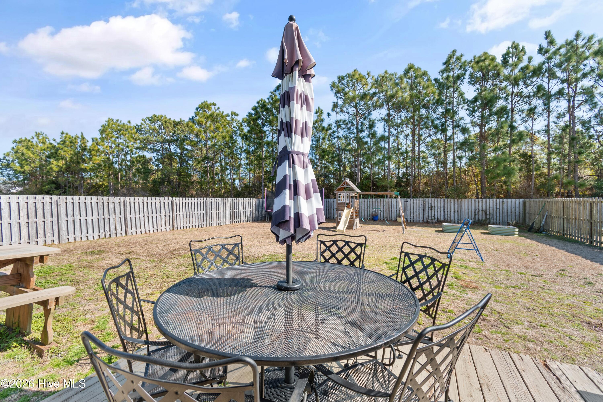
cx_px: 302
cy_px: 201
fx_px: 251
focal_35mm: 15
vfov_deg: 77.3
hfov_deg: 100.4
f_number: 5.6
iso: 100
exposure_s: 1/125
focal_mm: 10
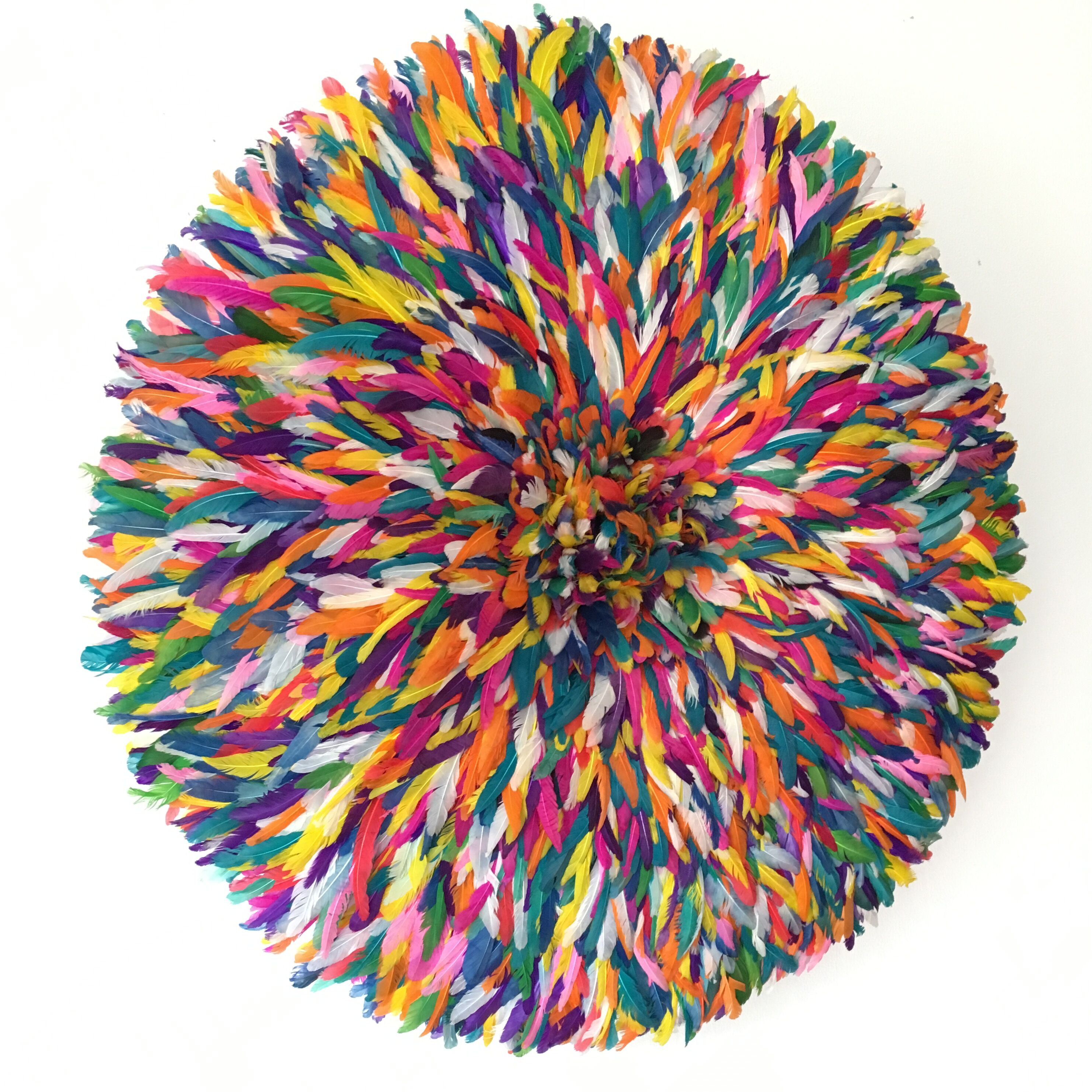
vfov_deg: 47.0
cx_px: 541
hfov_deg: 47.2
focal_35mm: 35
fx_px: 1249
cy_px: 649
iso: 200
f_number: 2.2
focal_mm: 4.15
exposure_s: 1/33
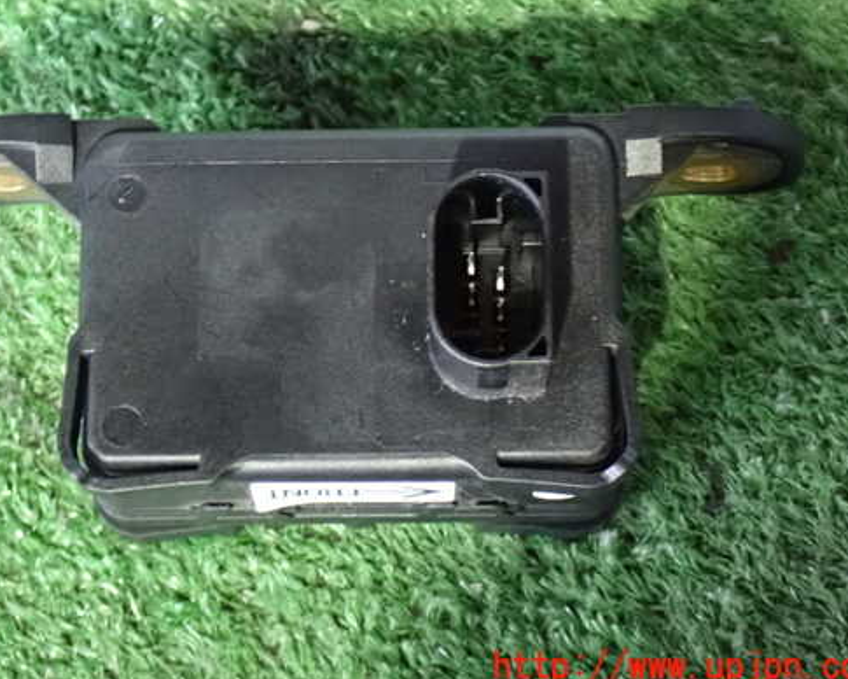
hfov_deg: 20.6
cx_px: 364
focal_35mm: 93
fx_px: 2334
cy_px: 296
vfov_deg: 16.5
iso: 1600
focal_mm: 13.65
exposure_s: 1/13
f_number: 4.1
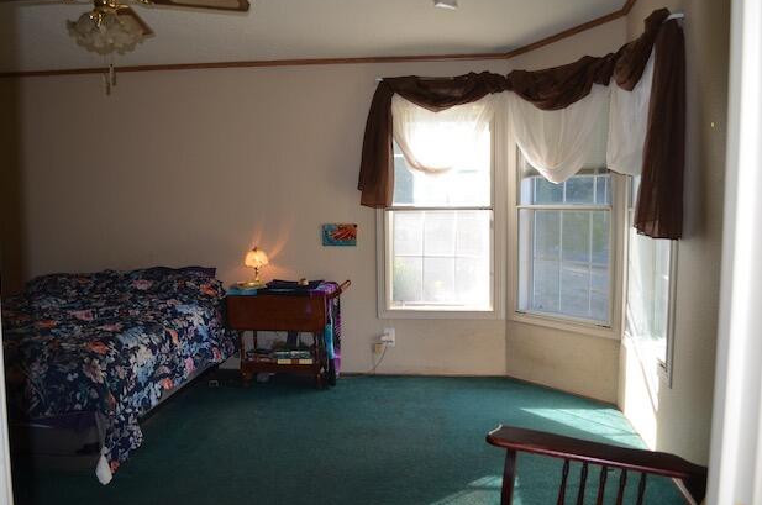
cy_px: 246
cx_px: 375
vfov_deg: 46.2
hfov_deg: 65.6
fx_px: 592
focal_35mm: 28
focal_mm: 18
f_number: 3.5
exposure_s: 1/125
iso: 250
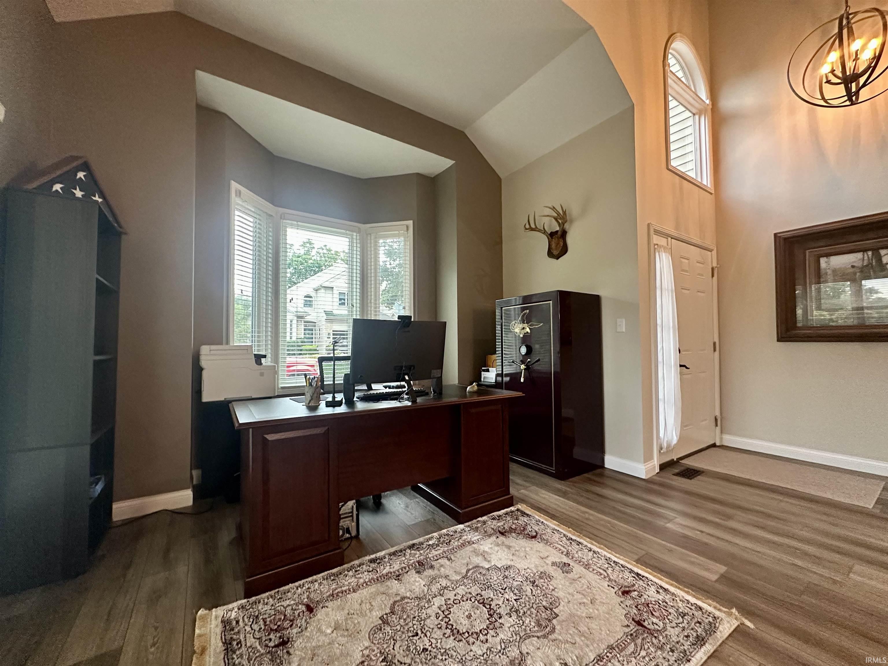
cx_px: 444
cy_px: 333
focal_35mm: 14
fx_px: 359
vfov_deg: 85.7
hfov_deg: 102.1
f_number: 2.2
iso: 640
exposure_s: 1/60
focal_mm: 2.22
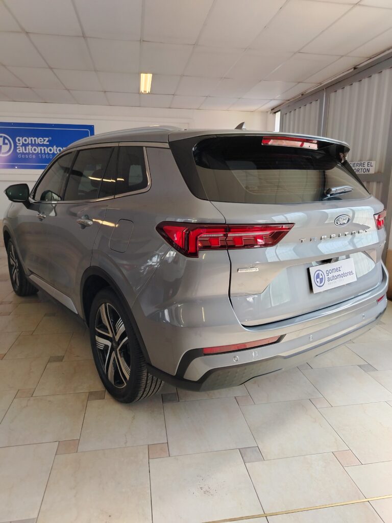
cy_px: 262
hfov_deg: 56.8
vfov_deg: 71.6
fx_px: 362
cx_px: 196
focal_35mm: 24
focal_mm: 5.25
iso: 275
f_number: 1.75
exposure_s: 1/100
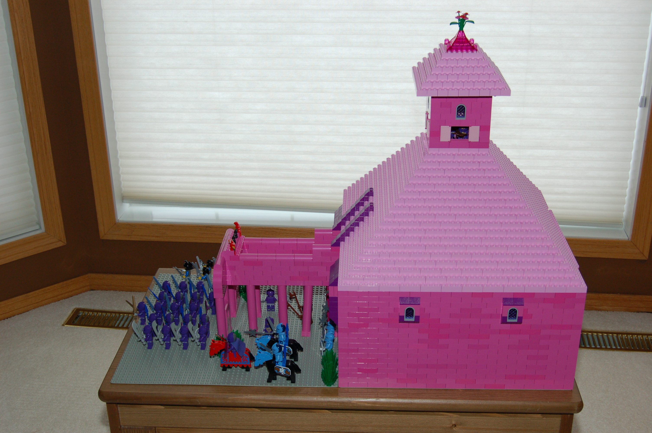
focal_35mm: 46
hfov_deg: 42.4
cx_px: 326
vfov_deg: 28.9
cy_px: 216
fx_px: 841
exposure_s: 1/200
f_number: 7.1
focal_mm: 31
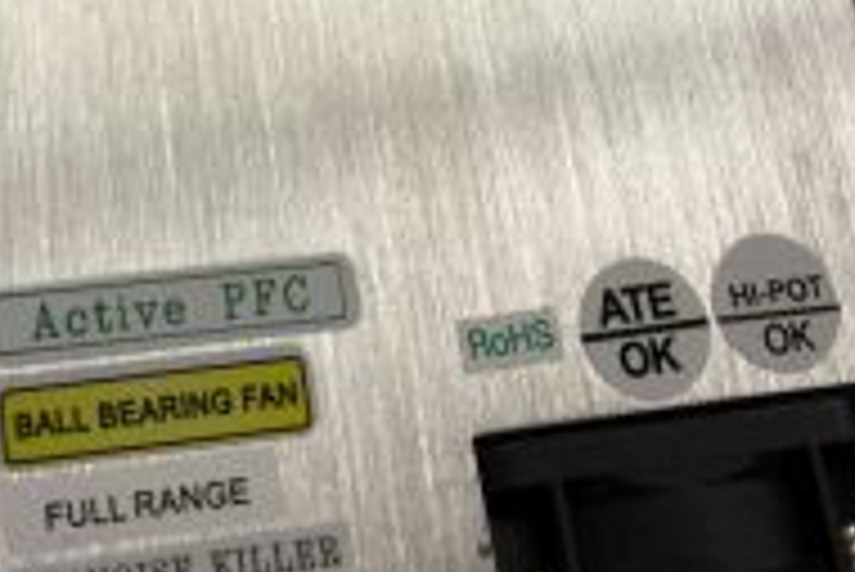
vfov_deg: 13.1
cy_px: -428
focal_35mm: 95
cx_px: 243
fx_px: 2258
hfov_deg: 21.3
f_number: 2.2
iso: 32
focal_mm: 4.15
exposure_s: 1/60
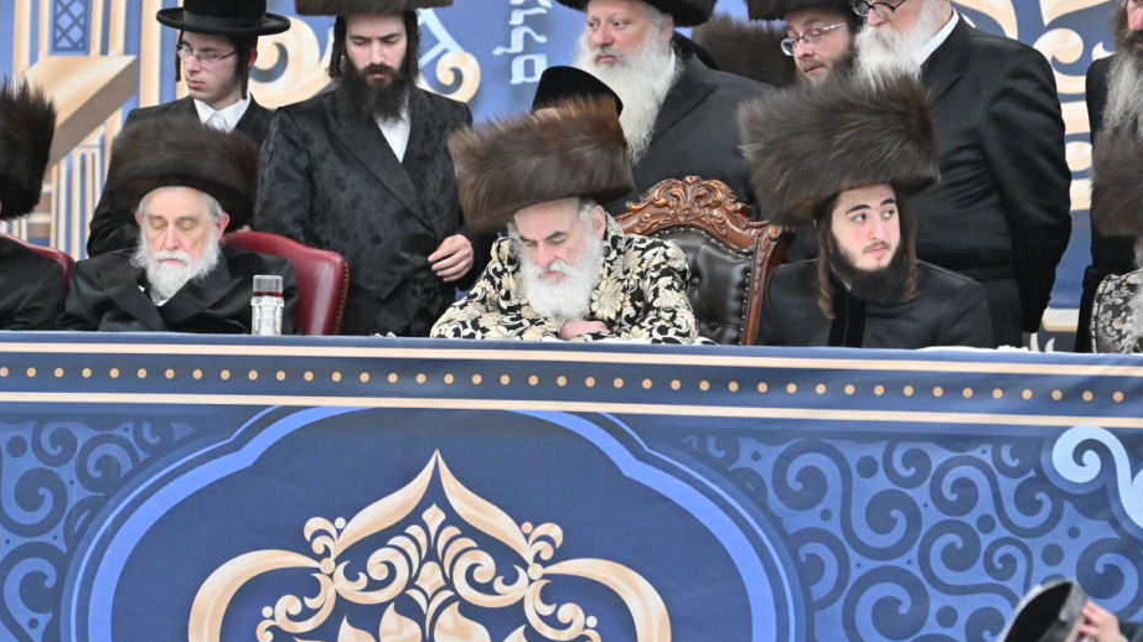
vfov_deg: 3.5
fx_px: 10574
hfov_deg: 6.2
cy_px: 255
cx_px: 563
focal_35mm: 349
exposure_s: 1/400
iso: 1600
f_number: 2.8
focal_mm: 200
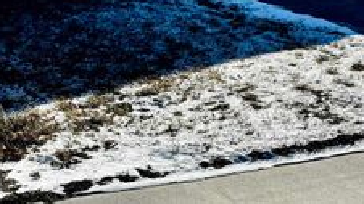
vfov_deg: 18.4
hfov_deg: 35.5
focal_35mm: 58
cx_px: 259
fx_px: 560
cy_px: -100
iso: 80
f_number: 1.78
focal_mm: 6.76
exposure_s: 1/9009
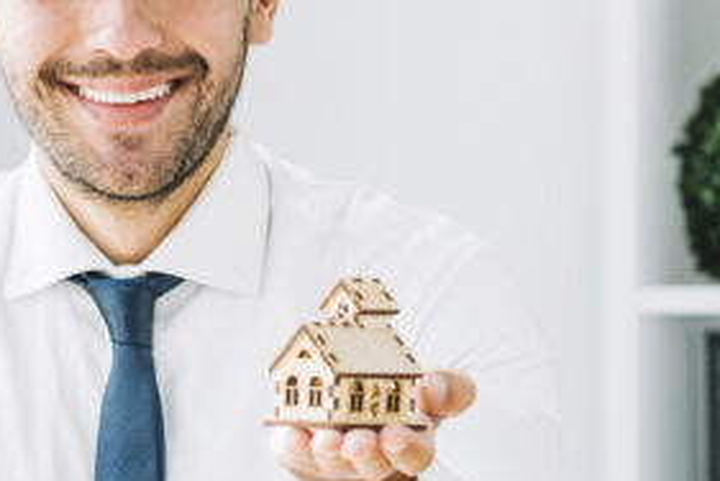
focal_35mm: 287
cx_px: 110
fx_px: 5746
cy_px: 185
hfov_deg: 7.2
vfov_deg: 4.8
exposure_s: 1/125
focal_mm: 105
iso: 250
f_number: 5.6
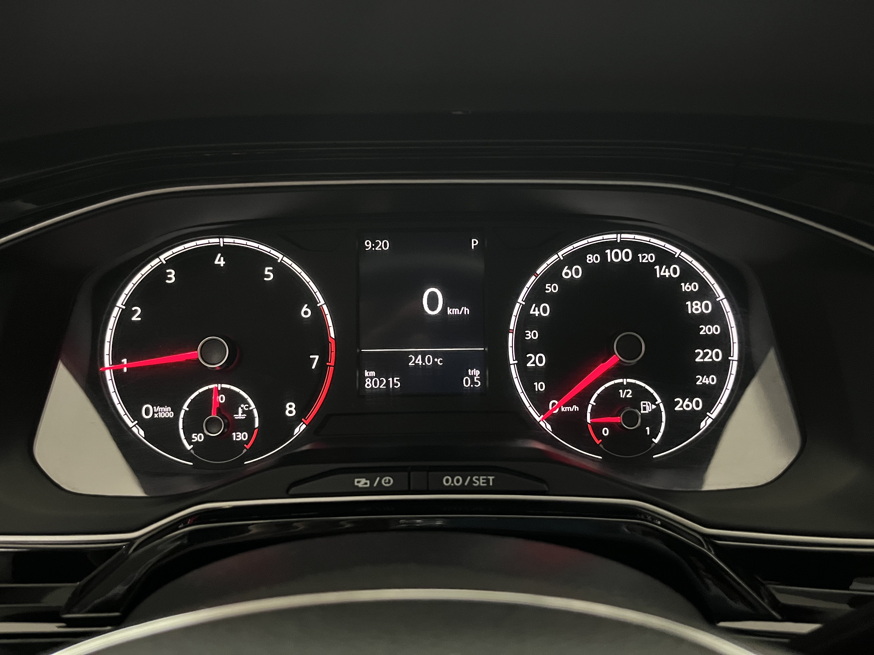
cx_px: 437
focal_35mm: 26
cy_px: 328
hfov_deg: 67.3
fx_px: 656
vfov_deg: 53.1
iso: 1000
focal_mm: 5.1
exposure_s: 1/30
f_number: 1.6
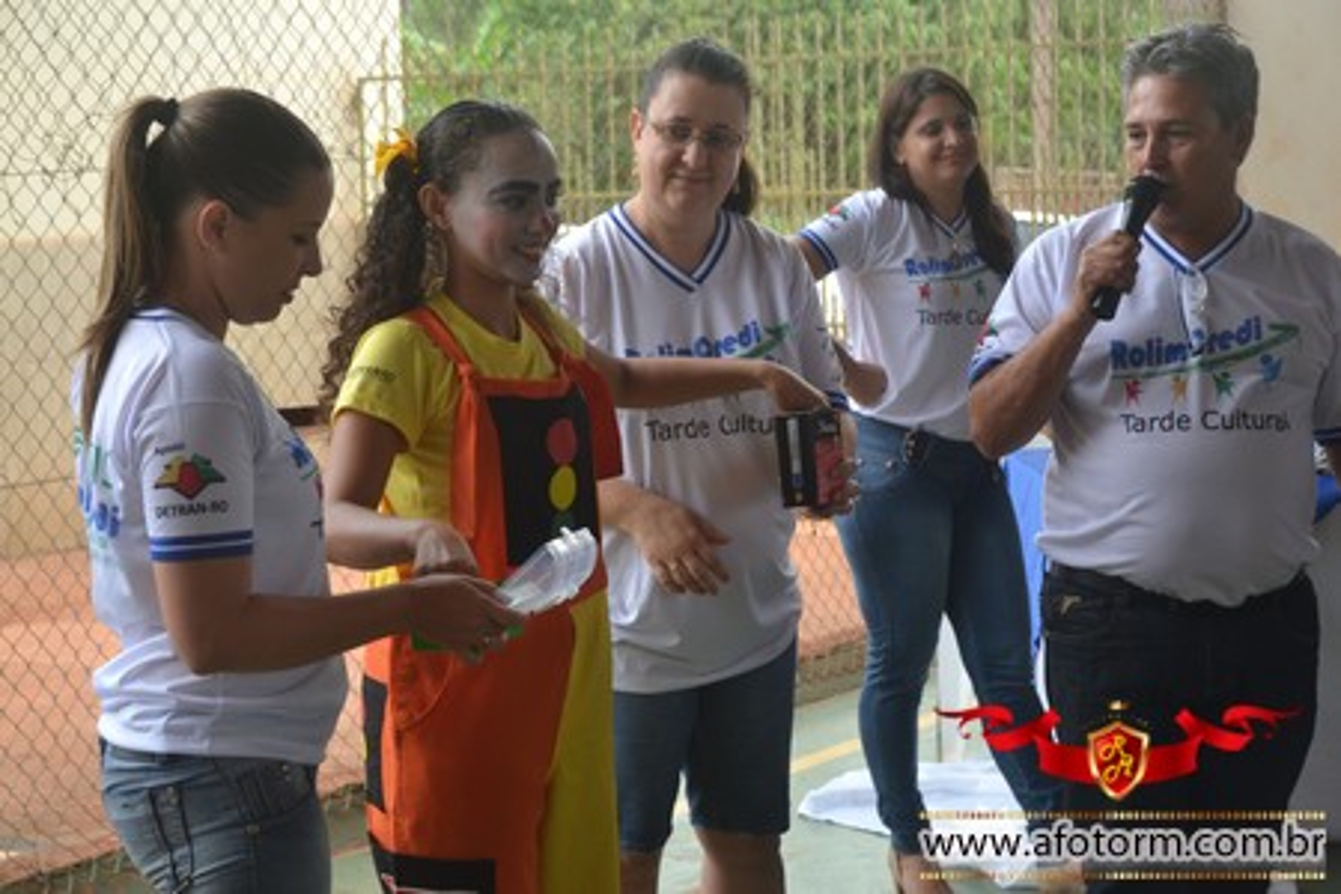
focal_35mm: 78
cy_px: 447
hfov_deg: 26.0
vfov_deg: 17.5
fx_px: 2905
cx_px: 670
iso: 400
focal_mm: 52
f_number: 5.6
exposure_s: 1/125
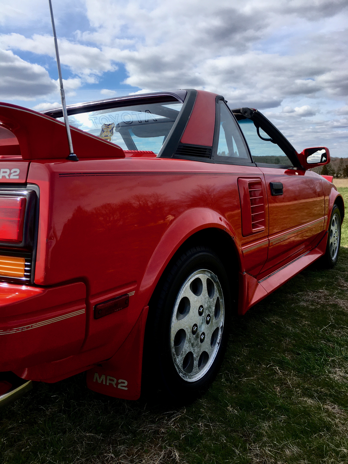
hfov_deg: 48.2
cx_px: 174
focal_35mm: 29
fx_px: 389
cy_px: 232
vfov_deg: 61.7
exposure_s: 1/1350
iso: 25
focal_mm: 4.15
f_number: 2.2
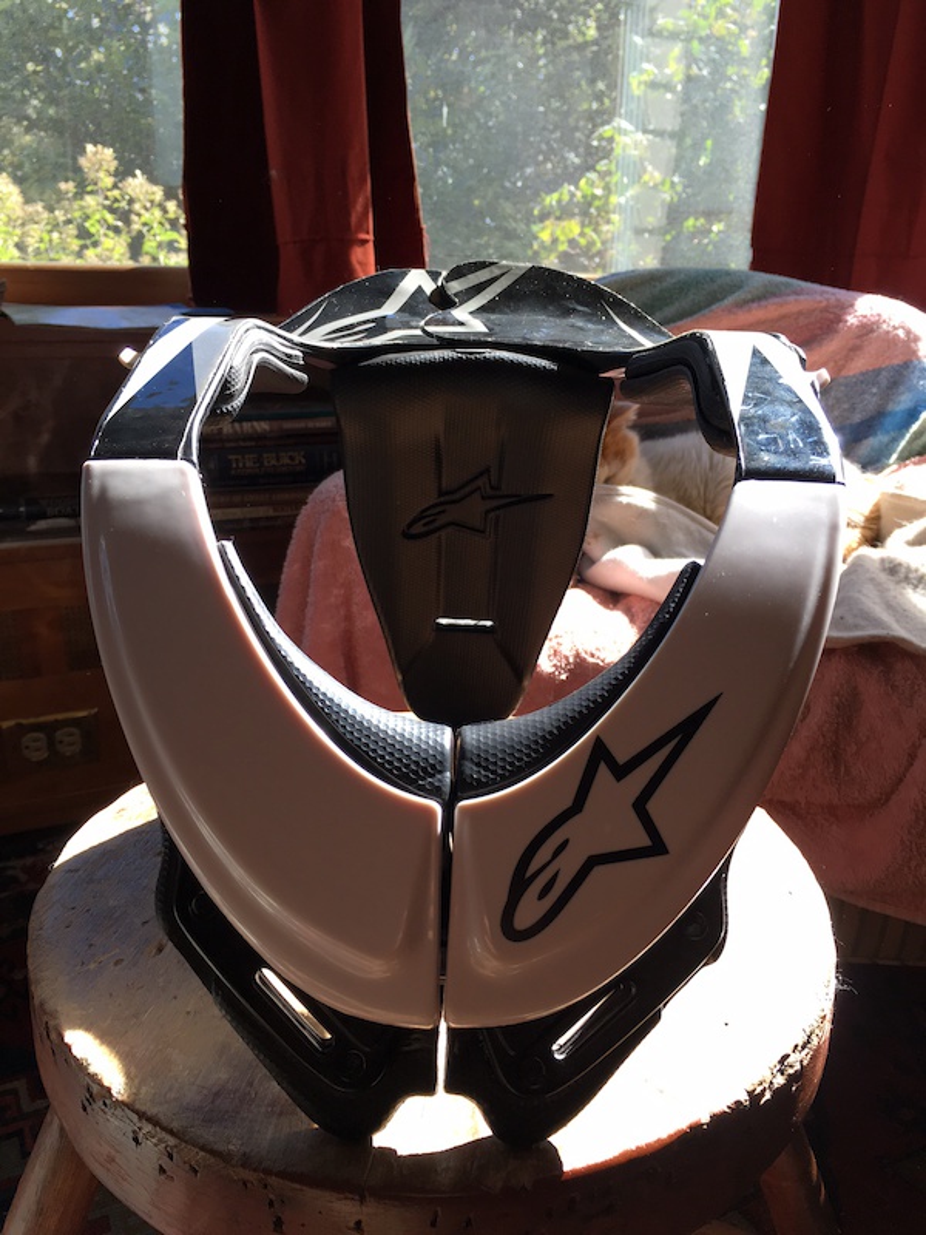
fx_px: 1034
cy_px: 618
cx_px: 463
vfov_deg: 61.7
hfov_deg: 48.2
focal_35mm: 29
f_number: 2.2
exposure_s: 1/120
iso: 40
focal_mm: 4.15
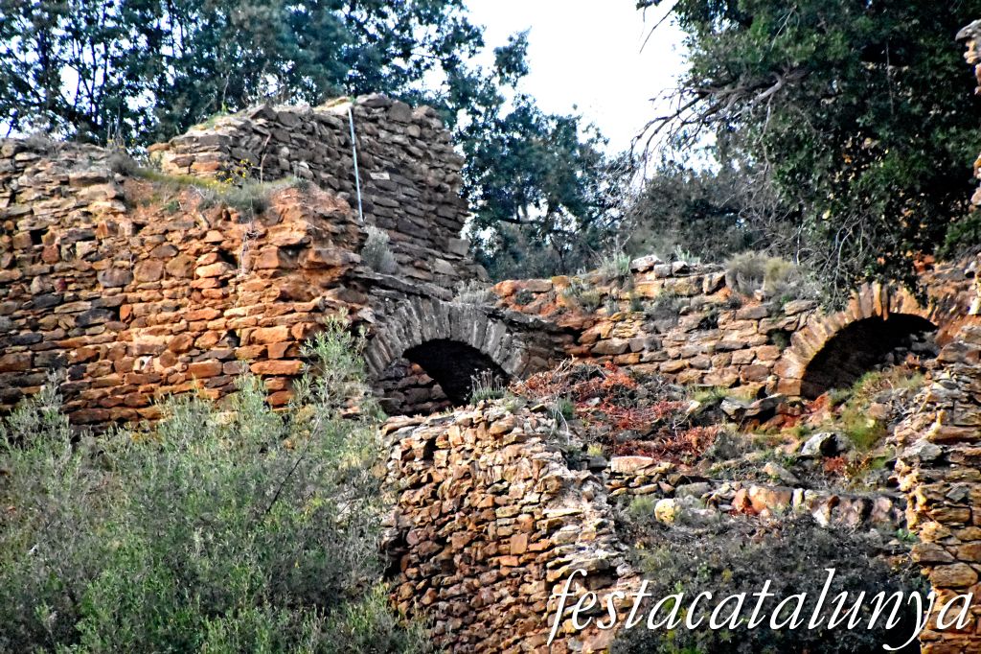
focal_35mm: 450
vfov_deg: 3.1
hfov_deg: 4.6
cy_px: 327
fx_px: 12258
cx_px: 490
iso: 20000
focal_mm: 300
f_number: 9
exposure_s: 1/1250
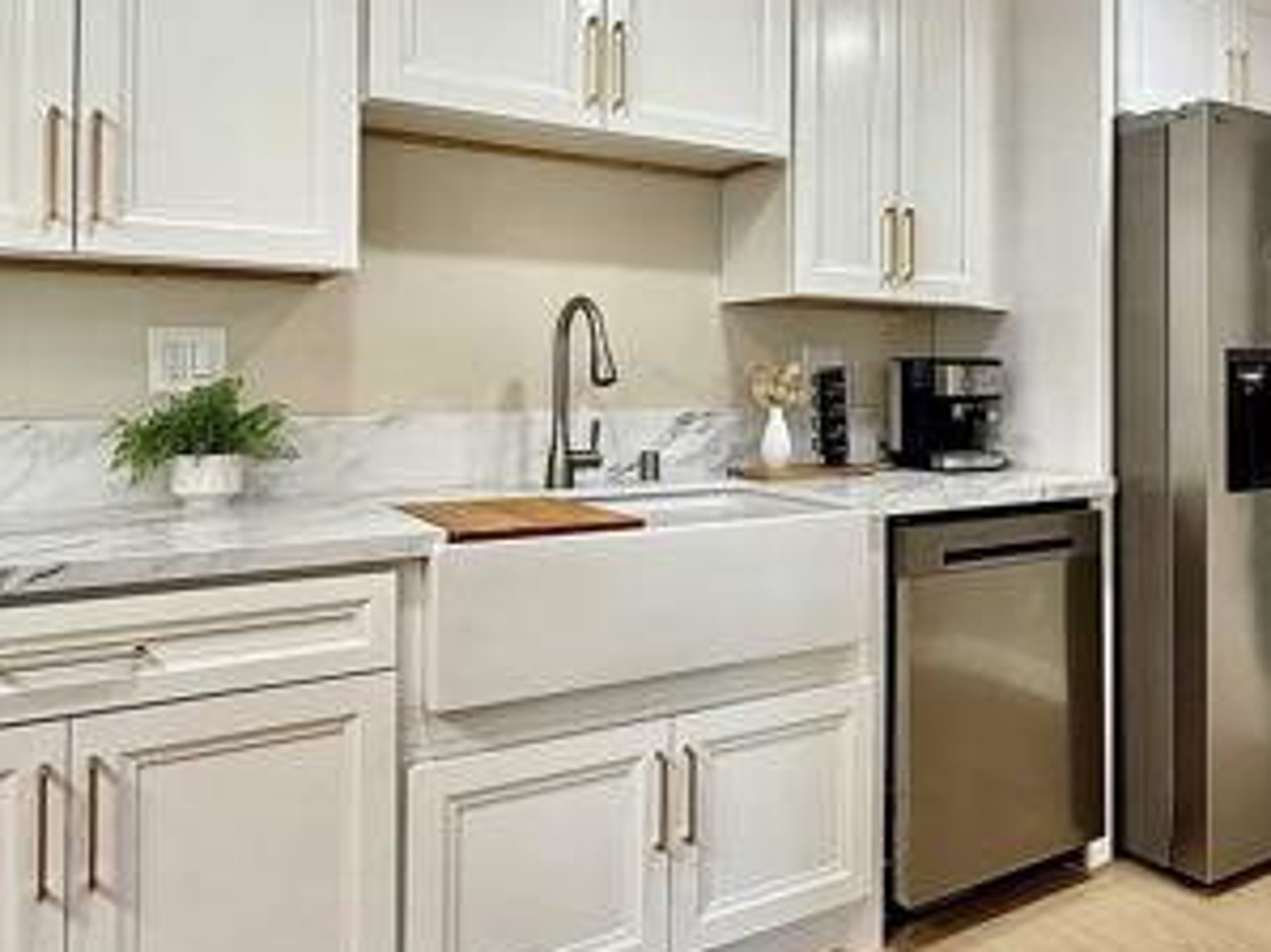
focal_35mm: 30
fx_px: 1101
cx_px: 812
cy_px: 361
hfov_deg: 59.0
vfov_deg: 46.4
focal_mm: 2.22
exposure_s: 1/120
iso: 200
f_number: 2.2
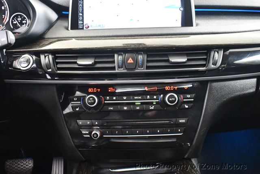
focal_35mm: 36
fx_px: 260
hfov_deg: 53.1
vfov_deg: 36.9
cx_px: 130
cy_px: 87
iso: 9000
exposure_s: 1/60
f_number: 3.5
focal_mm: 18
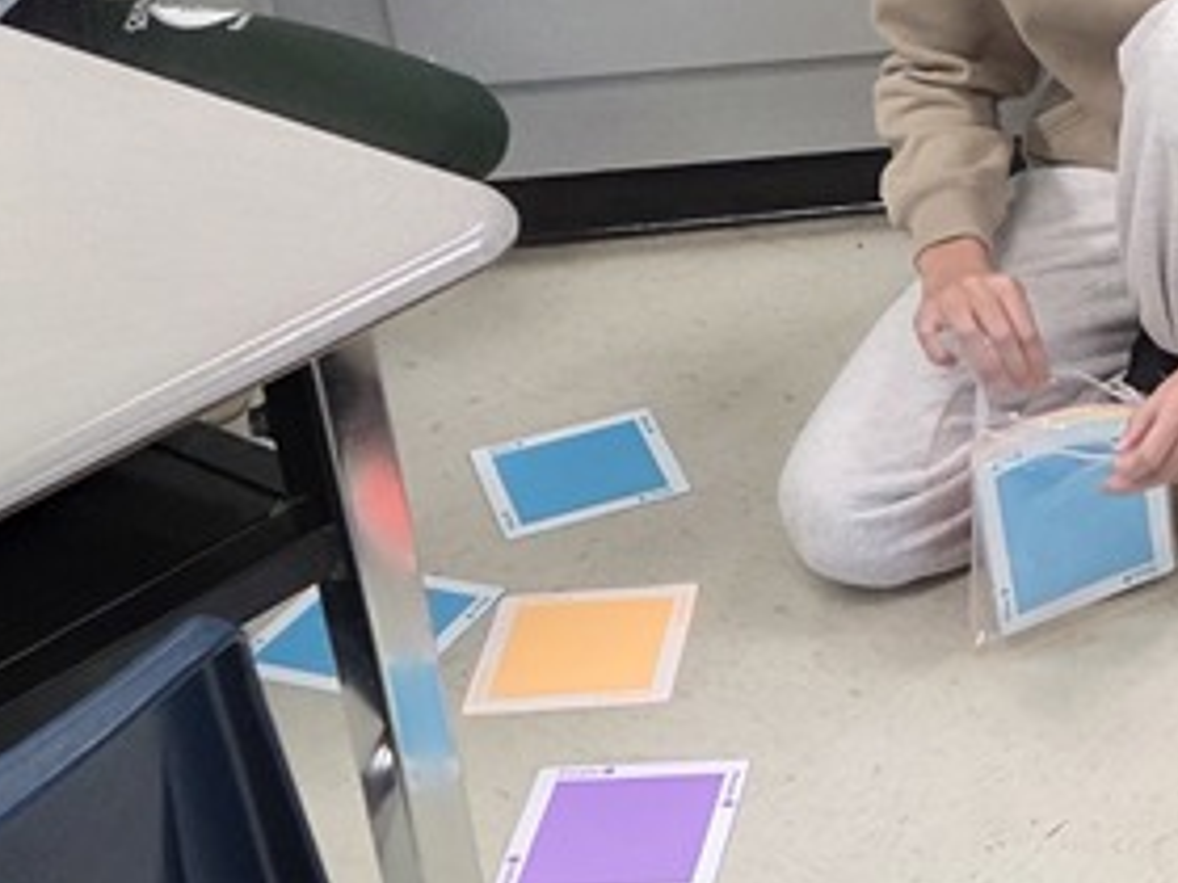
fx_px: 2859
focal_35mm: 84
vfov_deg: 17.6
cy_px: 349
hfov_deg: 20.8
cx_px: 1616
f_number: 1.8
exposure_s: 1/120
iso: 400
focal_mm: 5.4
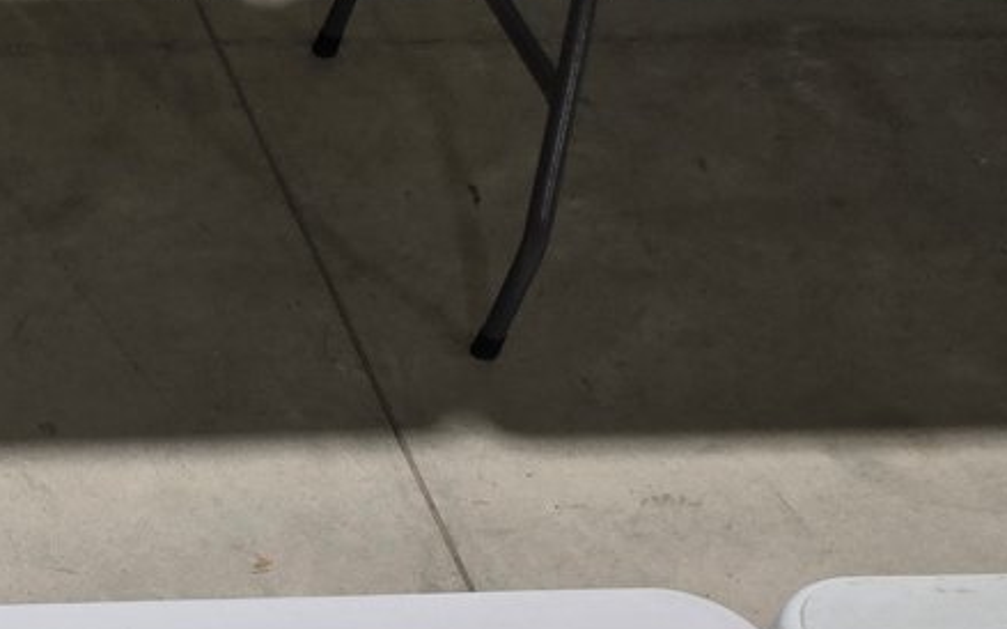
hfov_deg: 19.7
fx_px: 2304
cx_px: -696
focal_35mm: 84
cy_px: 1268
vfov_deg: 13.3
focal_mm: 5.4
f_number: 1.8
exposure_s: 1/180
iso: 80
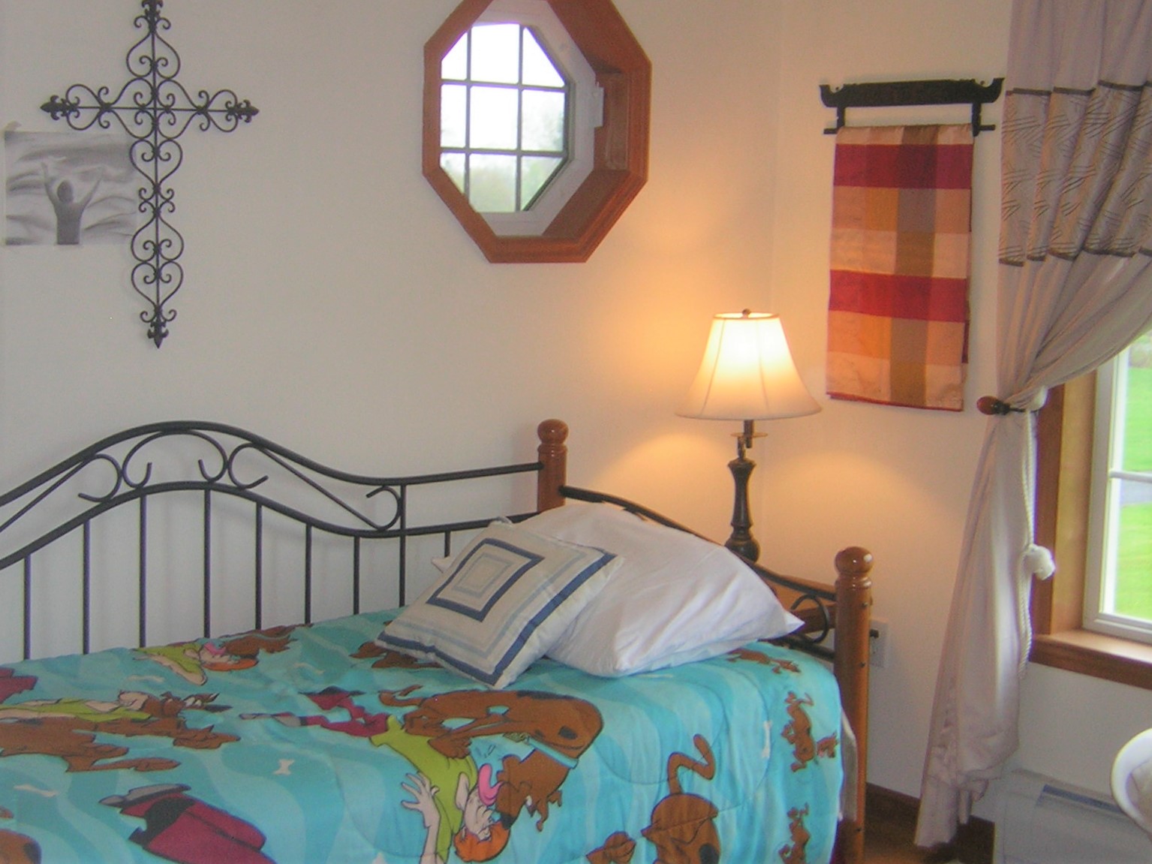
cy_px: 432
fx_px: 1697
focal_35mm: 51
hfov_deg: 37.5
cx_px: 576
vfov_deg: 28.6
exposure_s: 1/30
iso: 50
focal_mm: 6.6
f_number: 3.1
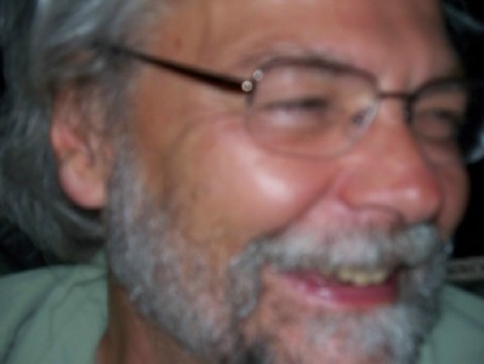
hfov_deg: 24.4
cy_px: 182
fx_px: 1120
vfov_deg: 18.5
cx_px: 242
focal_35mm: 80
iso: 200
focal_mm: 16.86
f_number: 3.4
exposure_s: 1/50
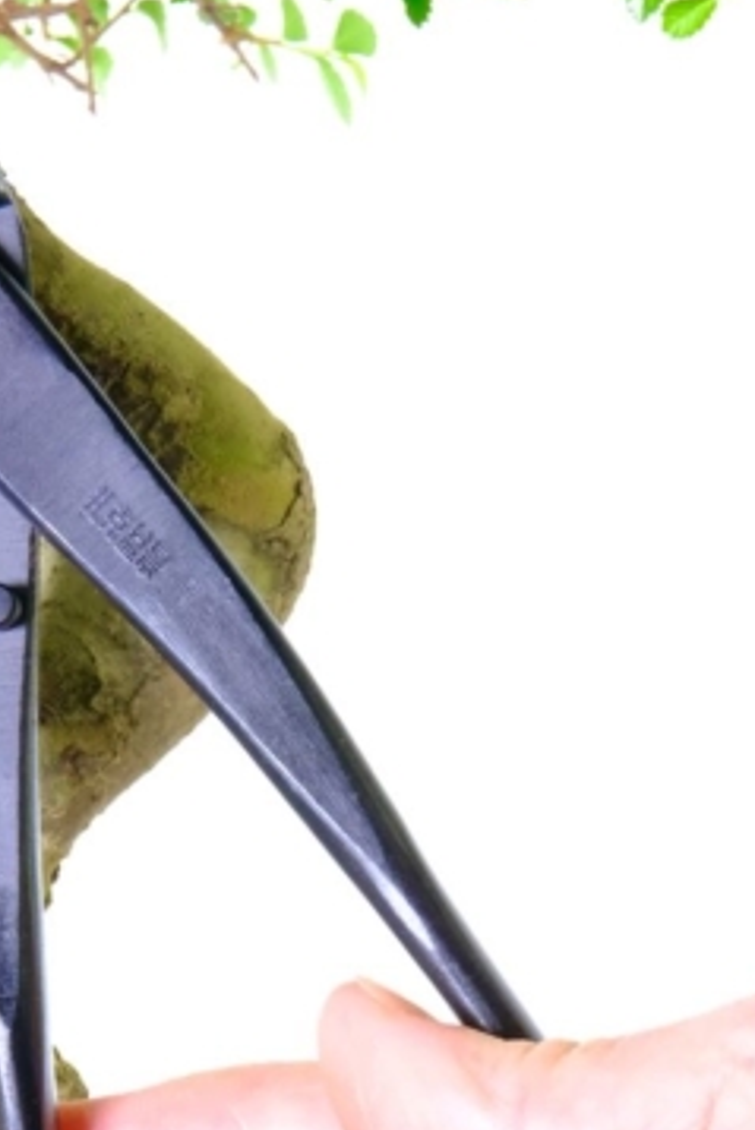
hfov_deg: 3.8
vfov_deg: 5.7
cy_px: 859
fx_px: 11345
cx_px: 205
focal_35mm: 361
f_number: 18
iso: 3200
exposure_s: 1/8
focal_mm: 128
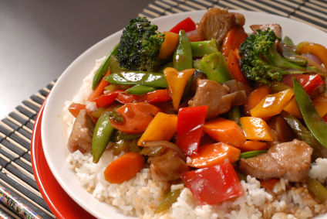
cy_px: 110
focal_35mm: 75
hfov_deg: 27.0
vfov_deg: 18.2
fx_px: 681
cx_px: 164
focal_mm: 50
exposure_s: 1/250
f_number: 5.6
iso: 100
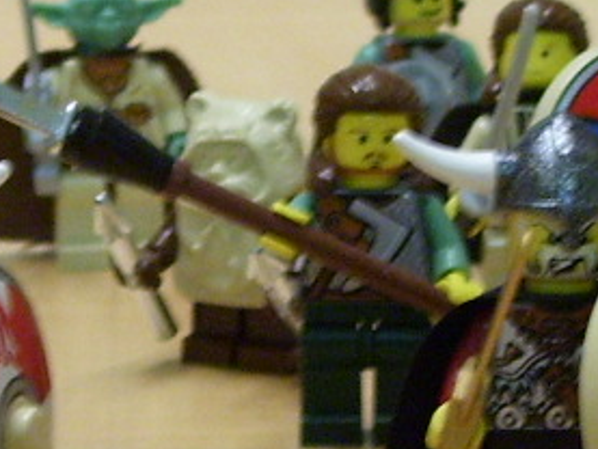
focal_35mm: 195
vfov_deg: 7.6
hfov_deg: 10.1
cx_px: 225
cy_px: 289
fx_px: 3370
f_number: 3
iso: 160
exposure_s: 1/8
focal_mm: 7.6
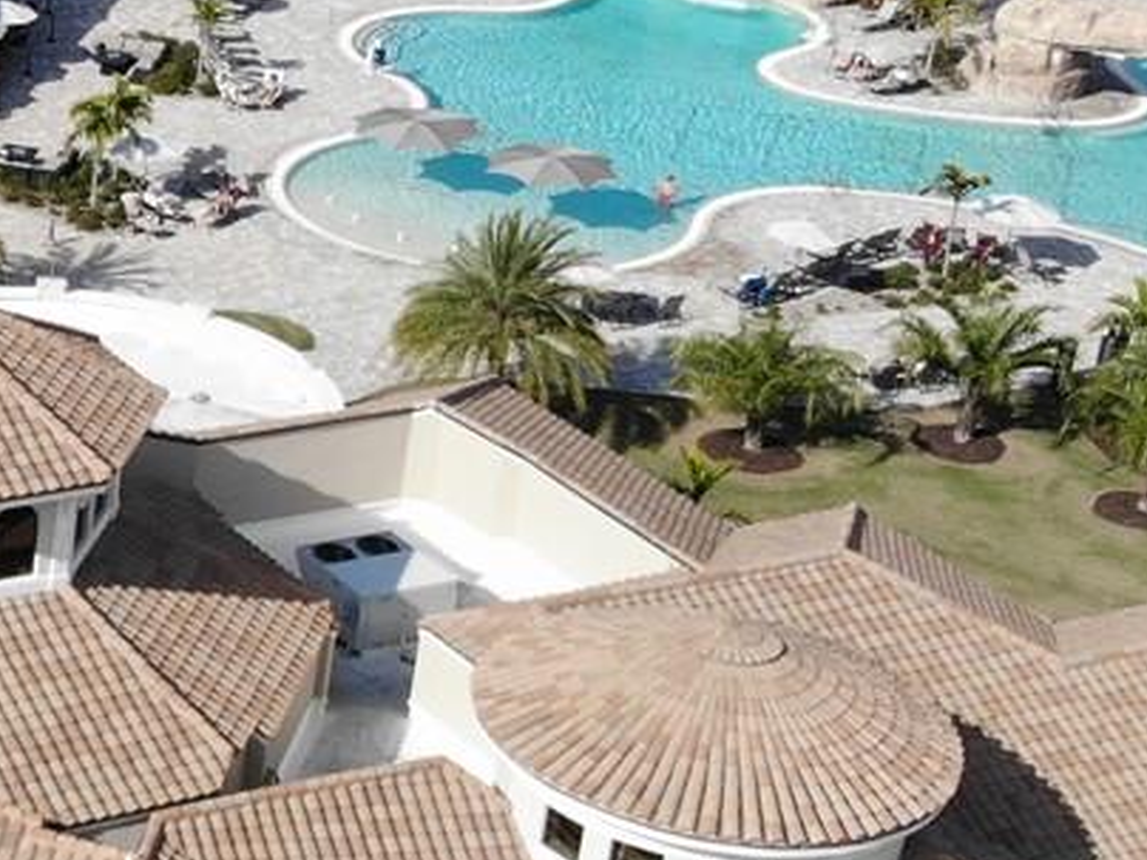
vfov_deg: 15.5
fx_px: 3148
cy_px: 580
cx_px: -466
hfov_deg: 18.7
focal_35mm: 95
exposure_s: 1/1185
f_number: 2.8
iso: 106
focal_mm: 4.5
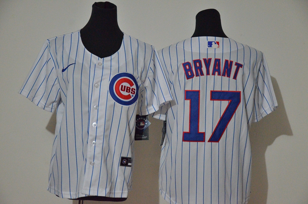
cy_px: 102
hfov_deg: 22.7
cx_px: 154
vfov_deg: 15.1
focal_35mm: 90
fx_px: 768
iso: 4000
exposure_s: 1/50
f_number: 5
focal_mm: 60
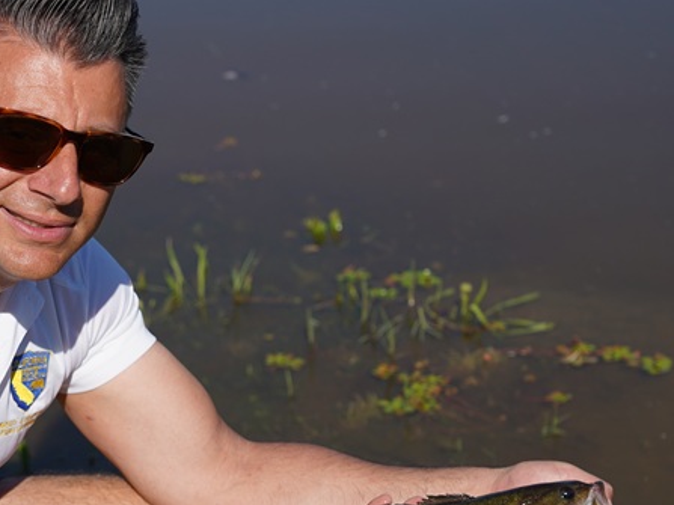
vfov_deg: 11.9
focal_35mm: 124
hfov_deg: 15.8
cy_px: 352
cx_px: 167
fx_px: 2414
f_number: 5.6
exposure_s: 1/800
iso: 100
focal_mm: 72
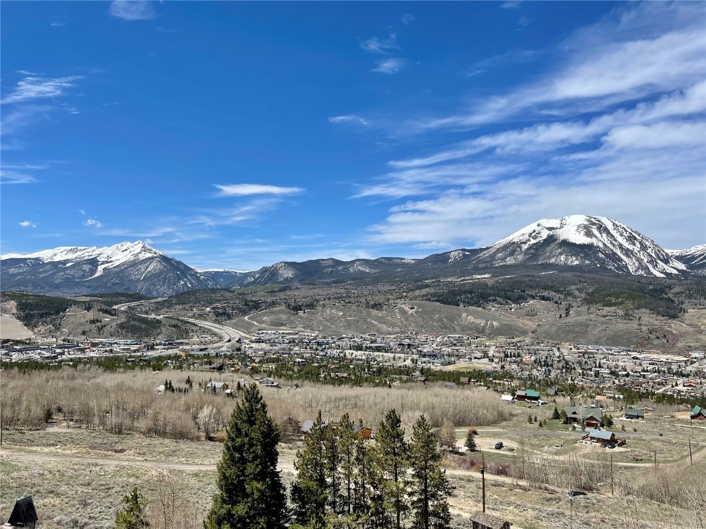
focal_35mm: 26
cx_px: 353
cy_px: 264
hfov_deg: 67.3
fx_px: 530
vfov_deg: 53.1
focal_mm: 5.1
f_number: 1.6
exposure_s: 1/5128
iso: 32
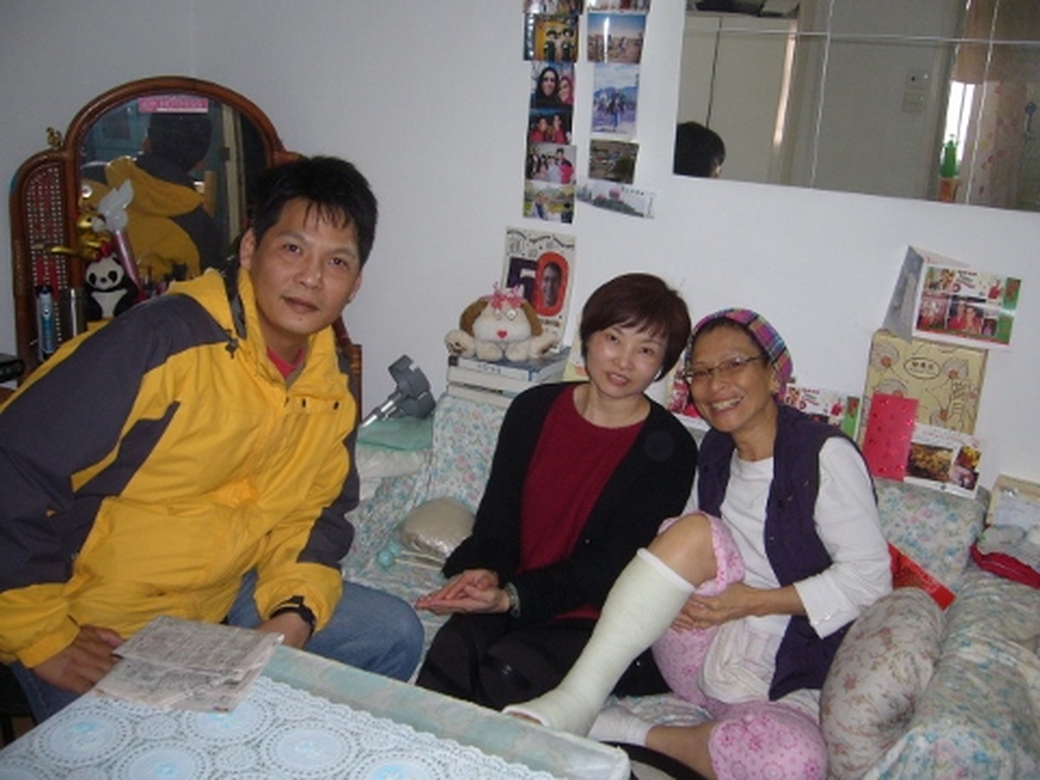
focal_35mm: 35
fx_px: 1052
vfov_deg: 40.7
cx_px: 520
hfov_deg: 52.6
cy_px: 390
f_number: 2.8
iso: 160
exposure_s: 1/60
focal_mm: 5.8
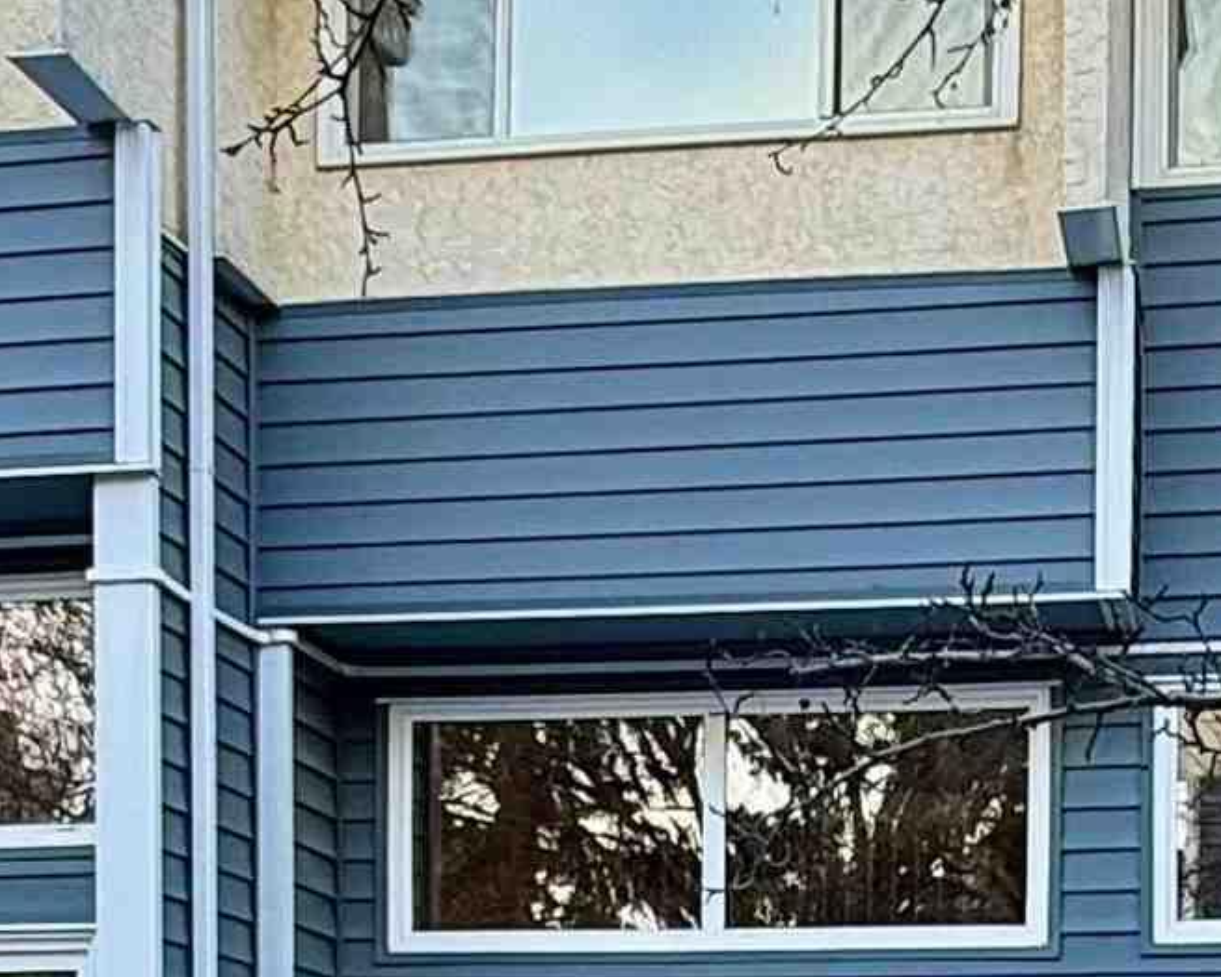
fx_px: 2313
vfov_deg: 23.2
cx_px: 769
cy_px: 890
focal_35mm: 64
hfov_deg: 29.4
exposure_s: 1/99
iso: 64
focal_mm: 2.22
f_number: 2.2
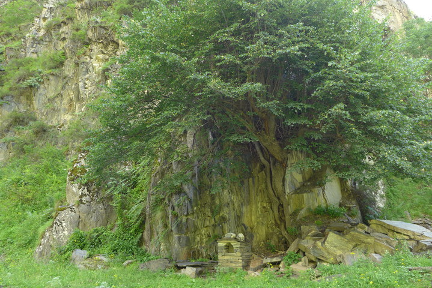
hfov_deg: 73.7
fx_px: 288
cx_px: 216
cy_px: 144
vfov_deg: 53.2
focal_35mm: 24
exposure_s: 1/125
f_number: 1.8
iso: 80
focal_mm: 4.7
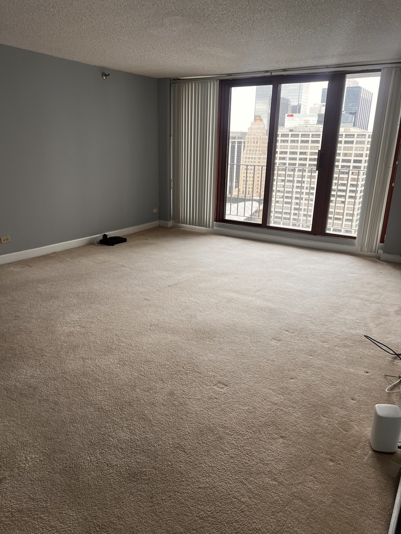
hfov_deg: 53.1
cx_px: 200
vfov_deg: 67.3
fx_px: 402
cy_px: 267
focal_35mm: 26
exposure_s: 1/120
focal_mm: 5.7
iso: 80
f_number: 1.5
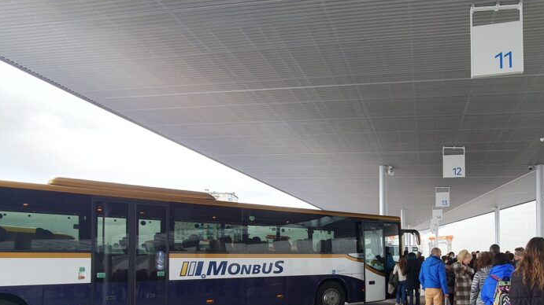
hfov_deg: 81.0
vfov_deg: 49.6
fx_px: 303
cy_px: 254
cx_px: 364
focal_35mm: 21
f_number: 2.2
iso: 50
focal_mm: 1.8
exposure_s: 1/60
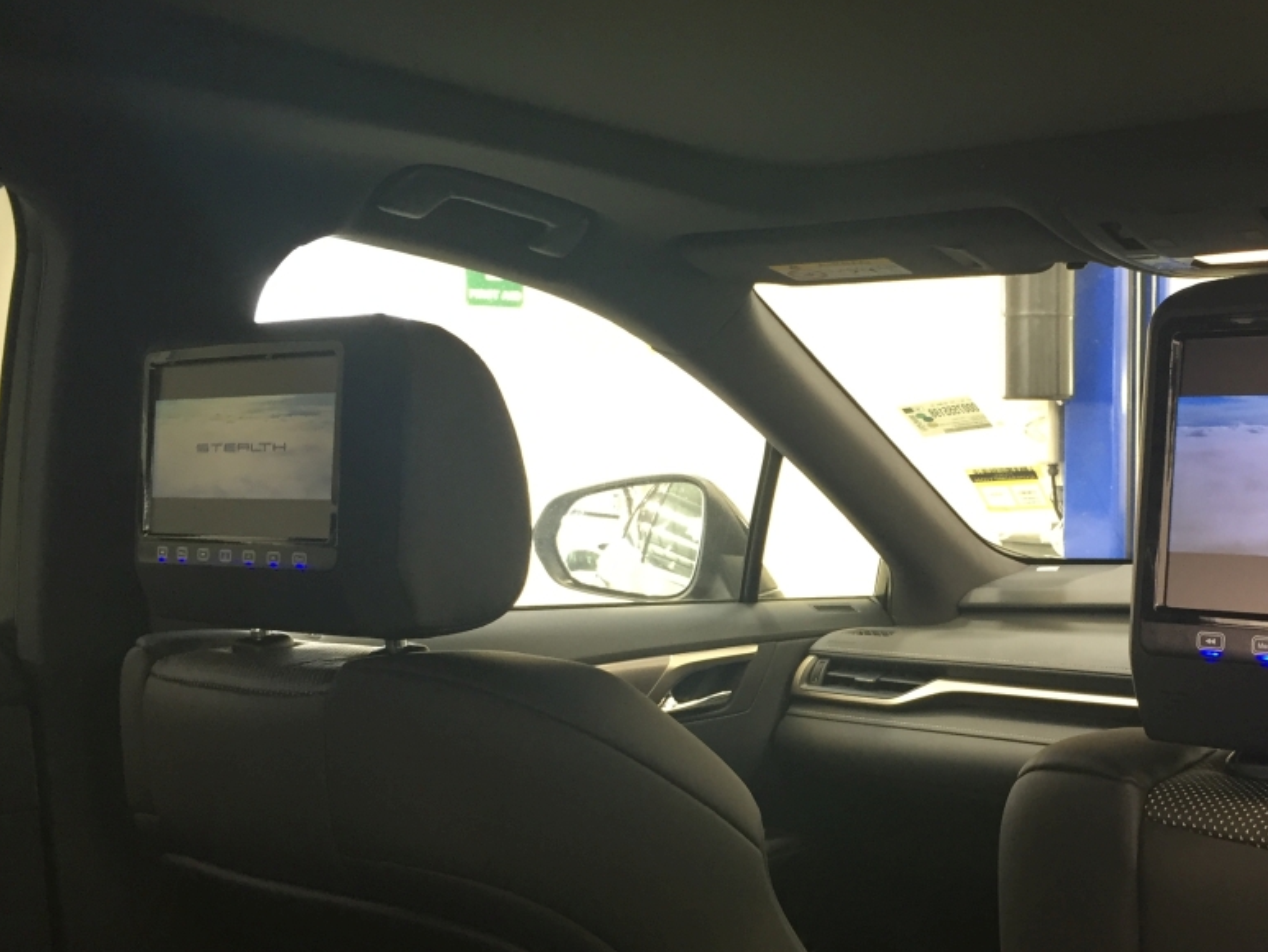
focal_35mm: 45
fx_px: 1649
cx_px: 933
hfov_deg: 41.0
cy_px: 624
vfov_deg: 32.0
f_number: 2.2
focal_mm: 4.15
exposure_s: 1/33
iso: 100
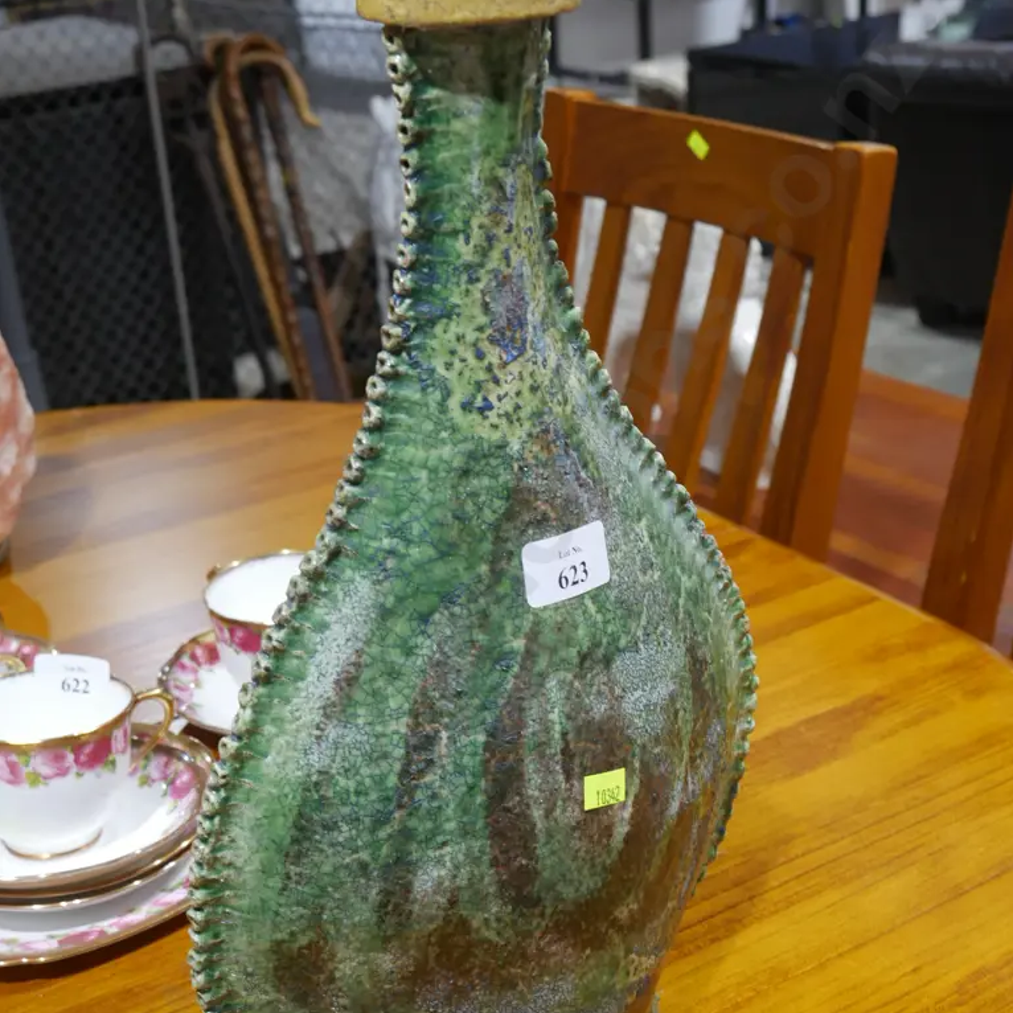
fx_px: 1722
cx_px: 506
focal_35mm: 52
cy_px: 577
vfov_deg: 32.7
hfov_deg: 32.8
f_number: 5
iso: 640
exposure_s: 1/60
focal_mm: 22
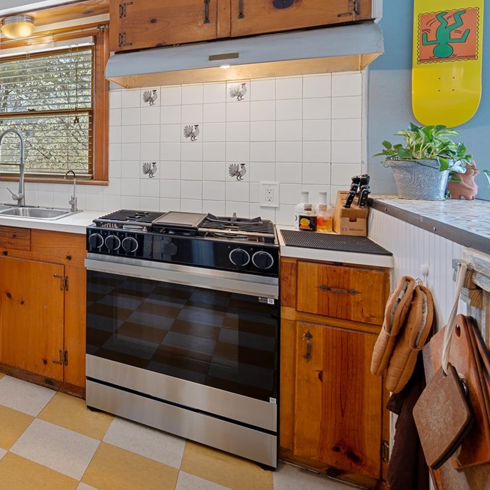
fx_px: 448
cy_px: 154
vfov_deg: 55.8
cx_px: -73
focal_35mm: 28
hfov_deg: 42.2
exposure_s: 1.3
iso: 100
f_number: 9
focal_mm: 14
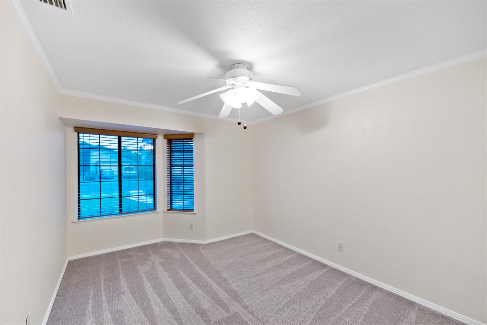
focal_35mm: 14
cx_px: 244
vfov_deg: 81.2
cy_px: 162
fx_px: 189
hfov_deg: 104.3
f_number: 2.8
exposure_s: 1/160
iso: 1600
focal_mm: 14
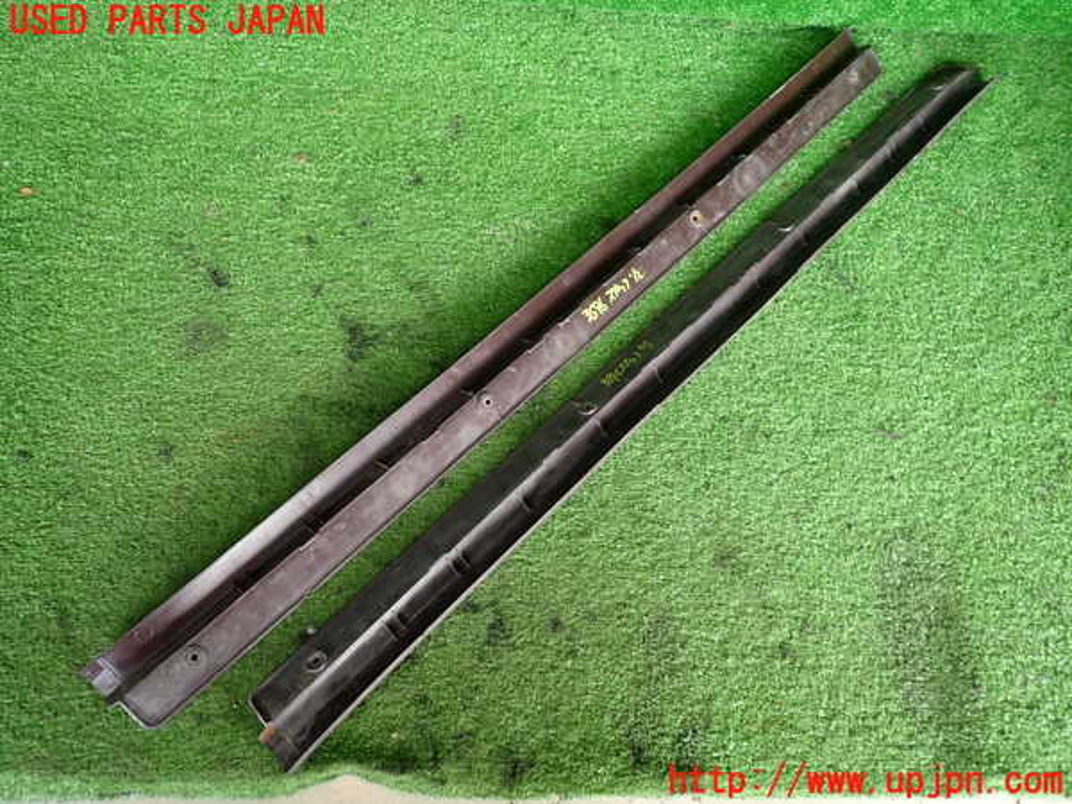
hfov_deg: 69.4
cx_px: 536
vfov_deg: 54.9
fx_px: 774
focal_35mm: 25
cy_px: 402
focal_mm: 4.5
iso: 200
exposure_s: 1/80
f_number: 2
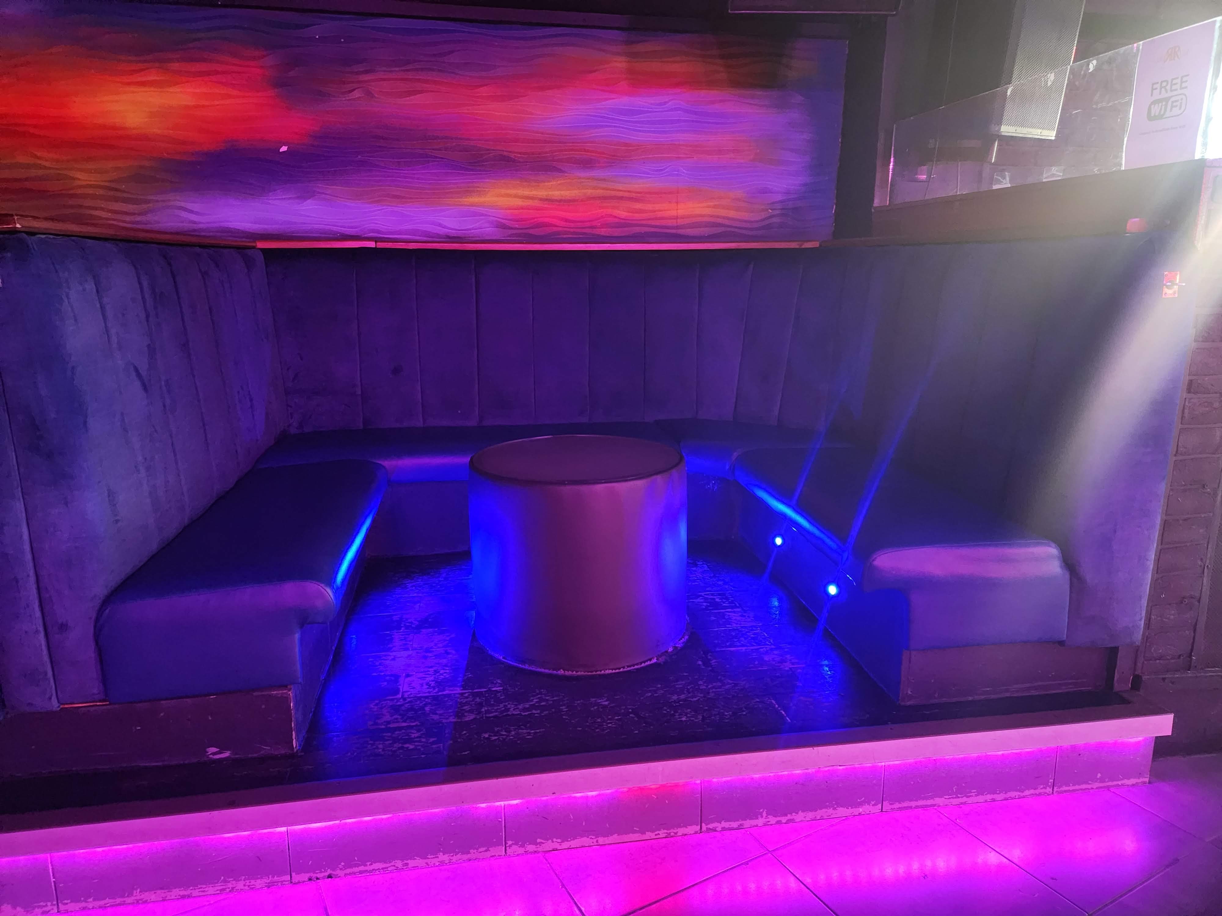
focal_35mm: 23
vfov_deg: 58.9
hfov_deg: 73.9
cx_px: 611
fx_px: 812
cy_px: 458
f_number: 1.8
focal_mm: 5.4
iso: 1250
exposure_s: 1/20
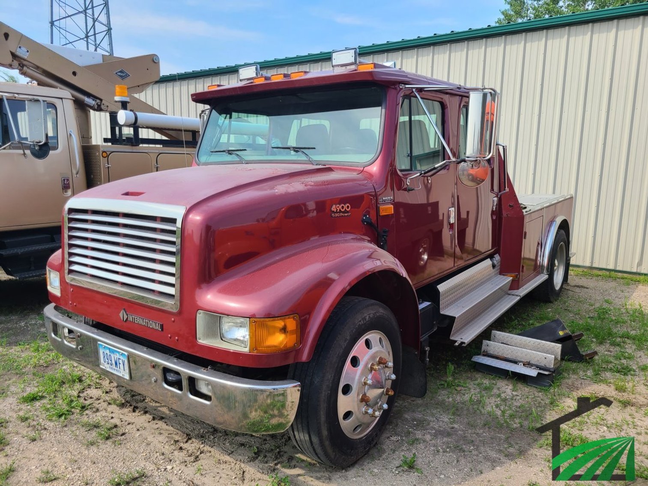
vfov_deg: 53.1
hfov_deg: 67.3
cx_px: 324
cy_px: 243
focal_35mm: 26
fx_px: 487
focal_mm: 5.4
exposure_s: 1/1038
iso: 40
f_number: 1.8
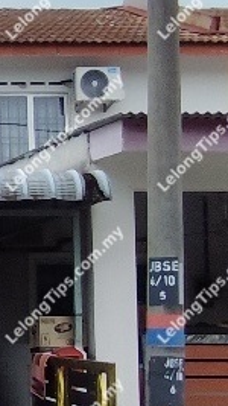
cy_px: 211
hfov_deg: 13.9
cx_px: -261
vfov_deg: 30.2
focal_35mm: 70
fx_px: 753
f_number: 2.2
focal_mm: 1.65
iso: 50
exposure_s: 1/3553
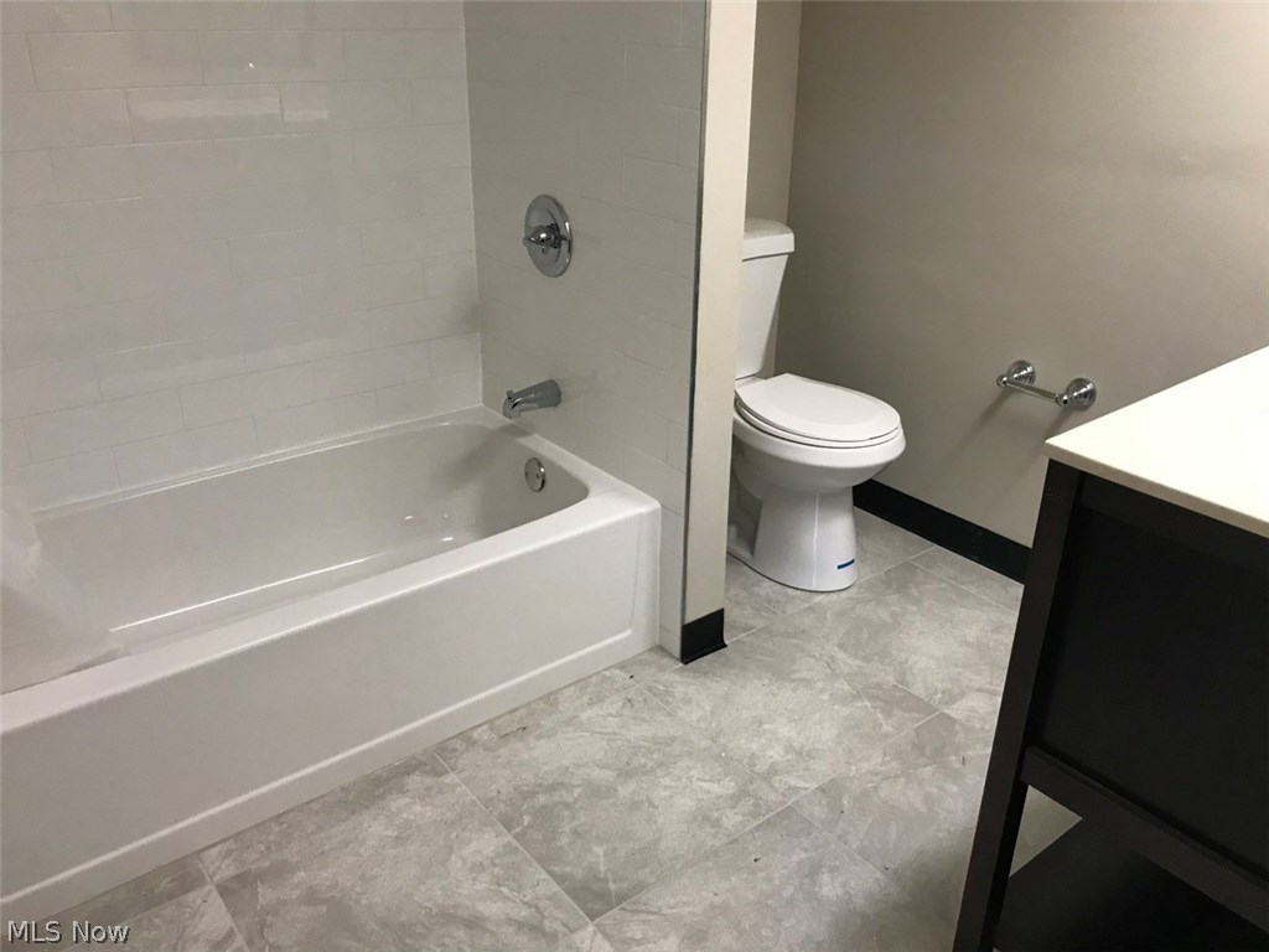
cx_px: 634
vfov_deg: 49.7
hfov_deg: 63.4
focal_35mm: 28
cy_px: 476
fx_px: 1026
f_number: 1.8
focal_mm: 3.99
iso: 40
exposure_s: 1/30
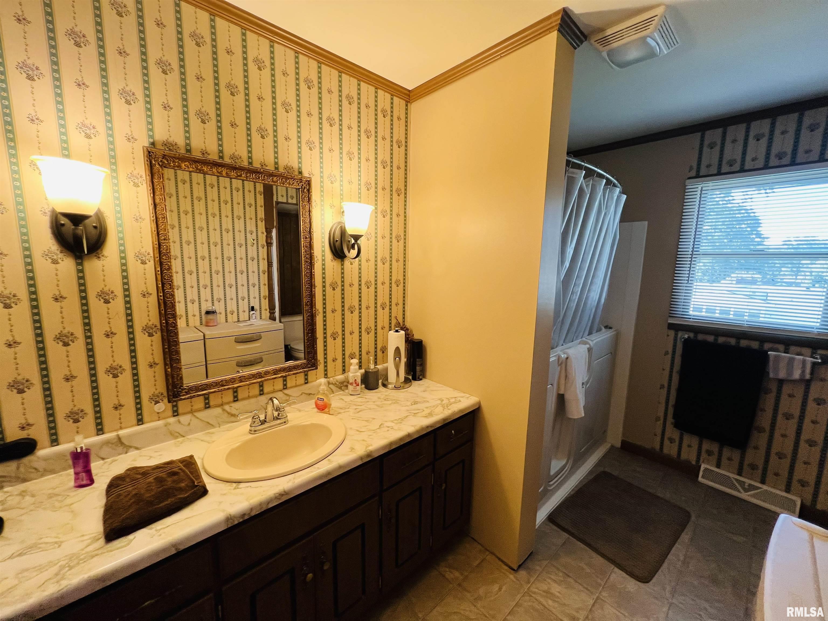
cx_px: 414
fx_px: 311
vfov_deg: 89.9
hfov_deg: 106.2
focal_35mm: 13
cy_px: 310
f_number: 1.8
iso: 250
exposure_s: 1/120
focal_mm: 1.57
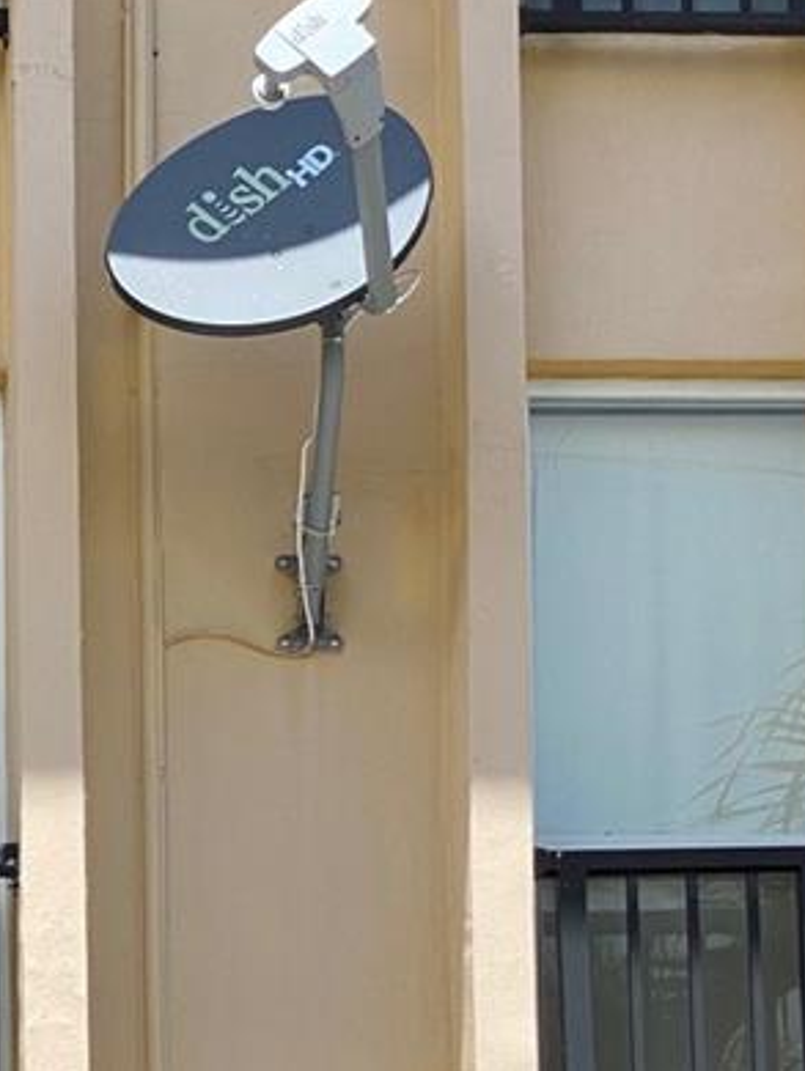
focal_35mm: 160
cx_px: -71
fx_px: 4956
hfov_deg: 9.2
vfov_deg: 11.8
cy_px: 1634
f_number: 2
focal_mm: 6
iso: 20
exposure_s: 1/1089
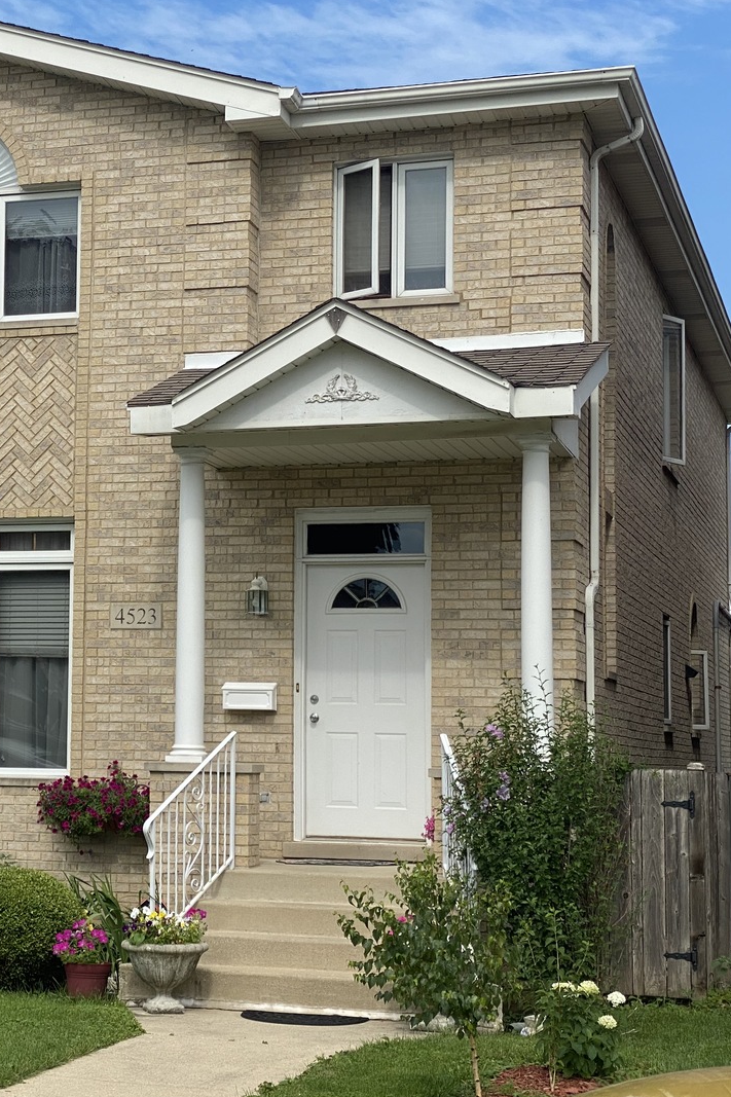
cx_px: 52
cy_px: 549
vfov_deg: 27.7
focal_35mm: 73
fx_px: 2224
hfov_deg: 18.3
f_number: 2
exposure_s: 1/1712
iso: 20
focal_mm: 6
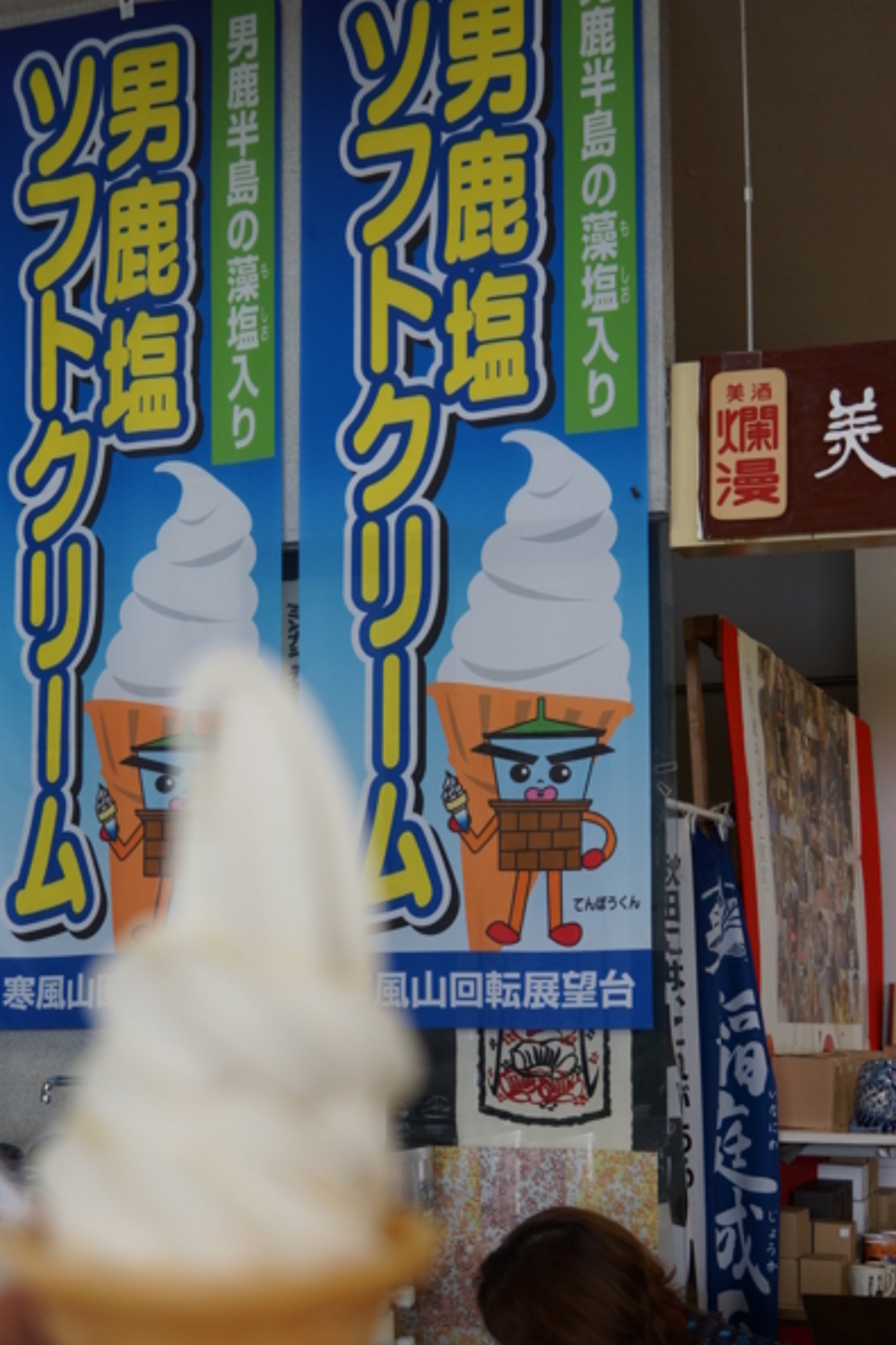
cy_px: 769
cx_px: 380
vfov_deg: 34.4
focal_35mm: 58
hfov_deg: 23.3
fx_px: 2166
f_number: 4.5
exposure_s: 1/60
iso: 320
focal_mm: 29
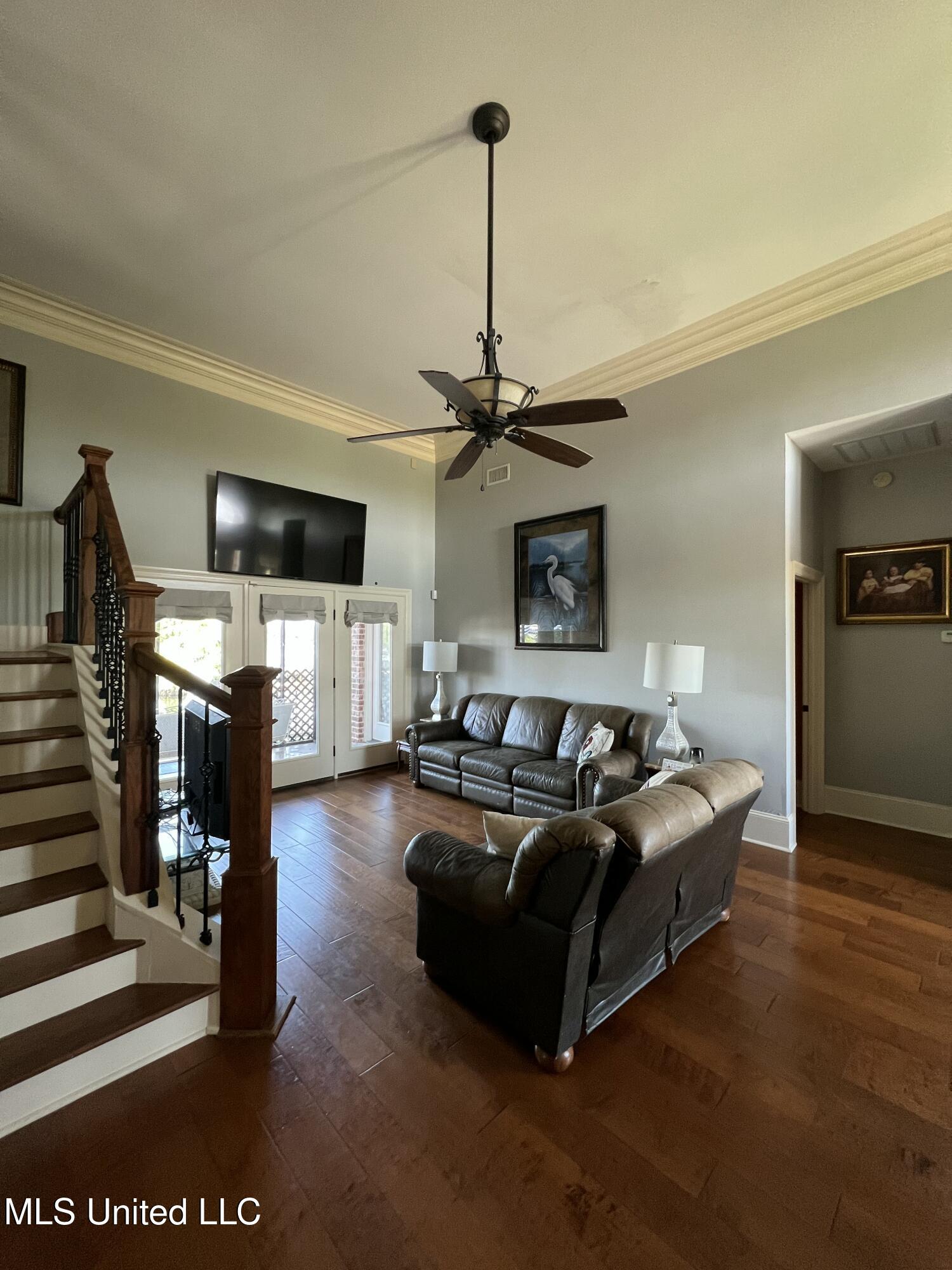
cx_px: 476
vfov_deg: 106.2
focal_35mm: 13
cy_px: 635
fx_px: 477
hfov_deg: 89.9
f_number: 1.8
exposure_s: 1/67
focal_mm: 1.57
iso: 250
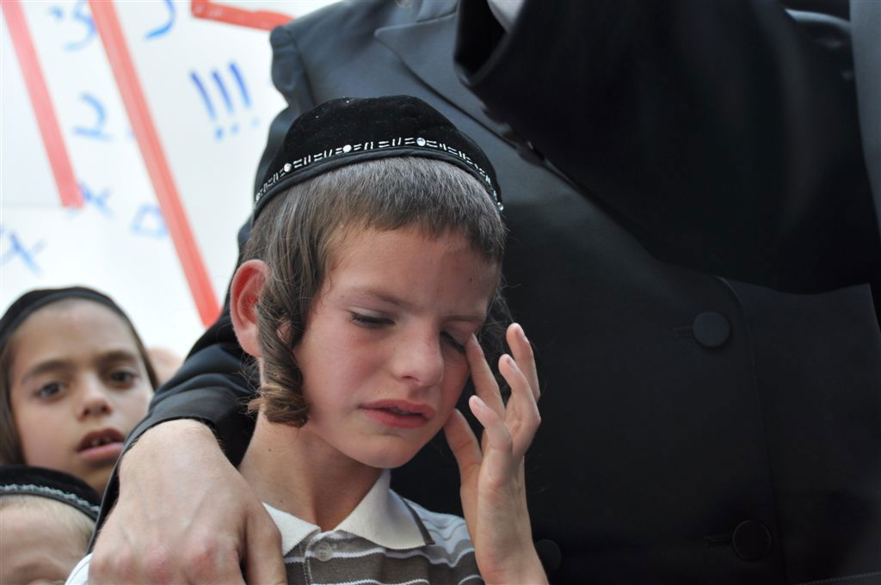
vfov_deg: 17.4
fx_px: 1906
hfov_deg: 26.0
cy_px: 292
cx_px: 440
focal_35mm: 78
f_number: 5.6
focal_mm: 52
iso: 250
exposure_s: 1/125
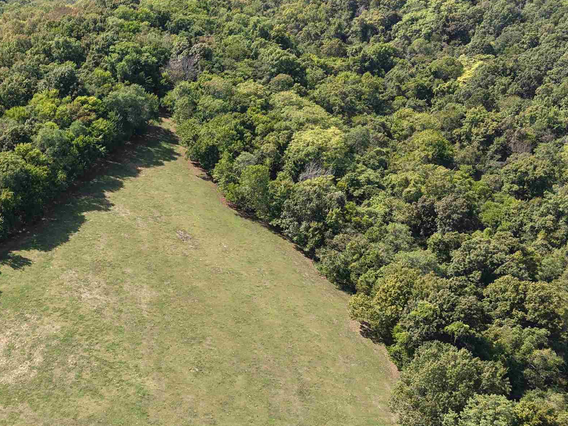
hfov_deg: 38.7
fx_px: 771
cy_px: 193
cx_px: 101
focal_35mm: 47
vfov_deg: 30.9
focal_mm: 8.67
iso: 100
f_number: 1.8
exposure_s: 1/1250
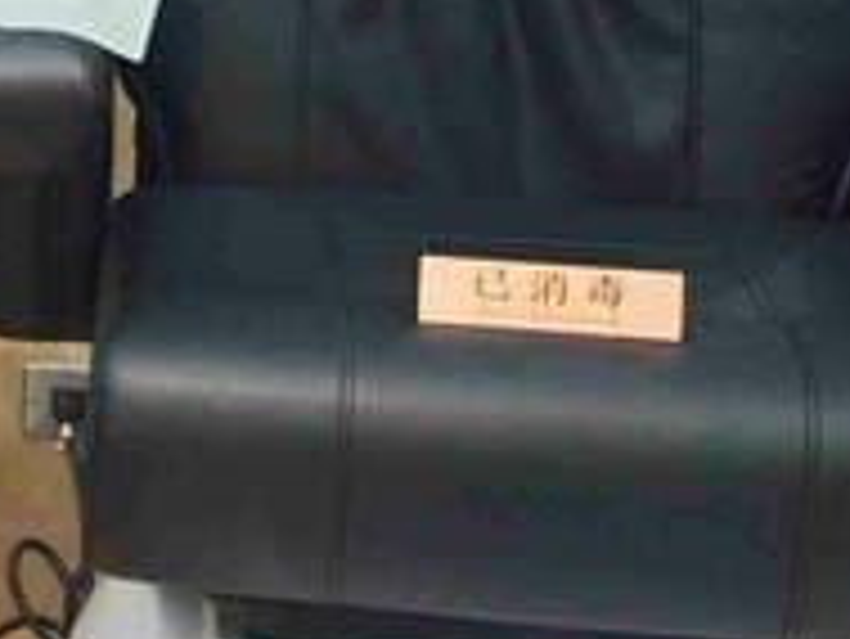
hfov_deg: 11.6
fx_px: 3587
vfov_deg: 10.1
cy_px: 63
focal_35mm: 146
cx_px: -1057
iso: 125
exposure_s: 1/120
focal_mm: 8.72
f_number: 2
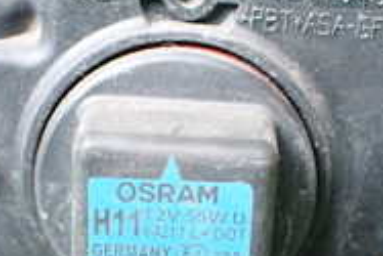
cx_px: 193
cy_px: 188
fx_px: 1065
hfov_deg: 20.4
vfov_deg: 13.7
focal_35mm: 100
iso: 800
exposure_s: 1/80
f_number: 2.3
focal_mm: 5.4
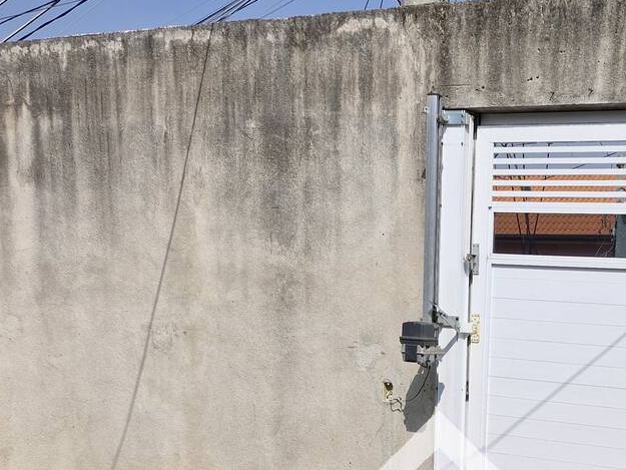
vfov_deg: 25.7
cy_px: 507
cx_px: 585
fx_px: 959
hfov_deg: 33.8
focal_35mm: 53
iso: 50
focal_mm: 5.54
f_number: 1.8
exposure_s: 1/3008
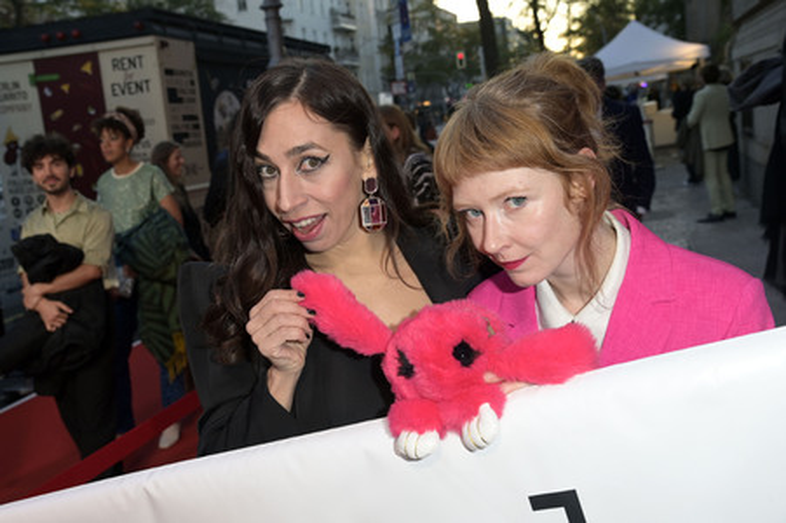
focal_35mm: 35
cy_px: 262
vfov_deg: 37.8
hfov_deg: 54.5
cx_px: 393
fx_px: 764
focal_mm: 35
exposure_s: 1/100
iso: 400
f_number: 5.6
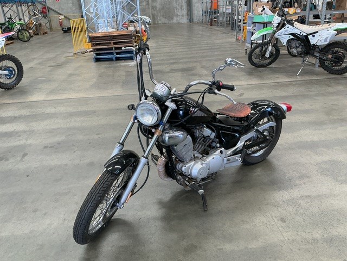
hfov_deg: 61.7
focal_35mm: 29
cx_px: 174
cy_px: 130
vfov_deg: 48.2
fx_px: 291
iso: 40
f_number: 1.8
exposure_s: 1/60
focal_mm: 3
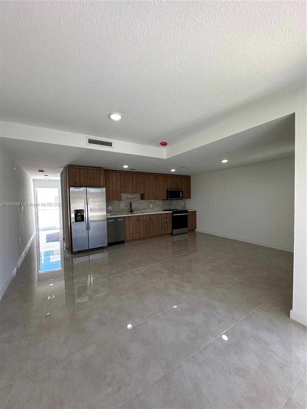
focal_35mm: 14
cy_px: 204
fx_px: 166
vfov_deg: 102.1
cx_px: 154
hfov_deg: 85.6
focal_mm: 2.22
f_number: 2.2
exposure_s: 1/120
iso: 64
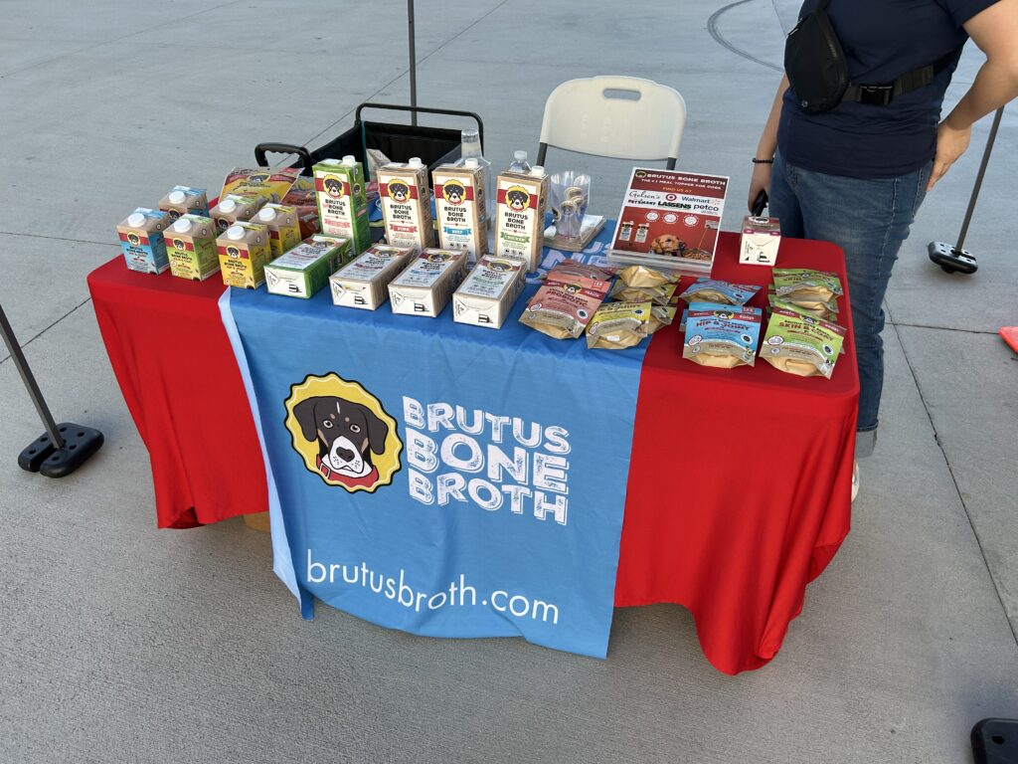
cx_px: 509
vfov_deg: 53.1
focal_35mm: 26
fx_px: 765
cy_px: 382
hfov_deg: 67.3
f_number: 1.5
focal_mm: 5.7
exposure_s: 1/887
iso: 50
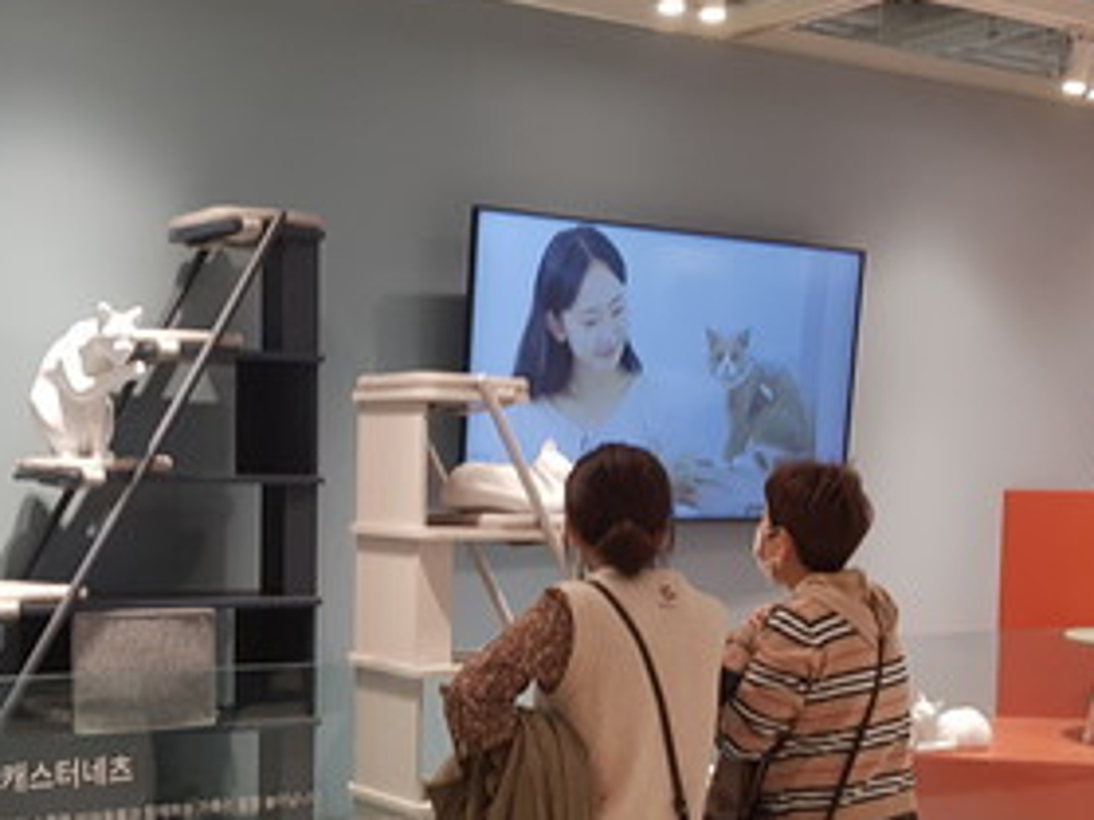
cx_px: 498
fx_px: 1769
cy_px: 581
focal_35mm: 56
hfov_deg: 34.3
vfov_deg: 25.9
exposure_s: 1/60
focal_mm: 4.3
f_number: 1.7
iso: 80
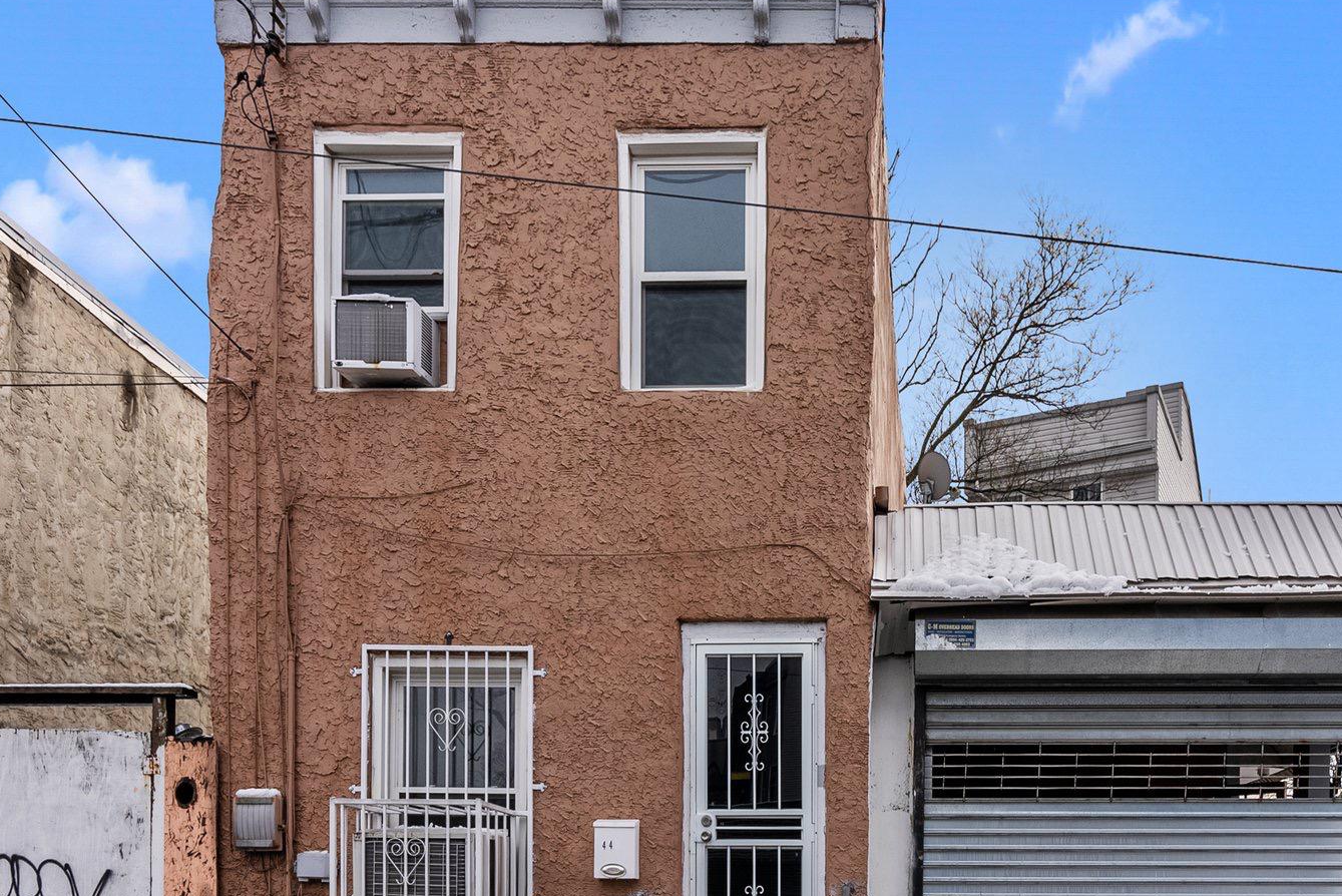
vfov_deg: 49.5
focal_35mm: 26
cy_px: 495
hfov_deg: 68.1
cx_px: 850
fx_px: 970
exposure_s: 1/250
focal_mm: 17
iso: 500
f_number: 11
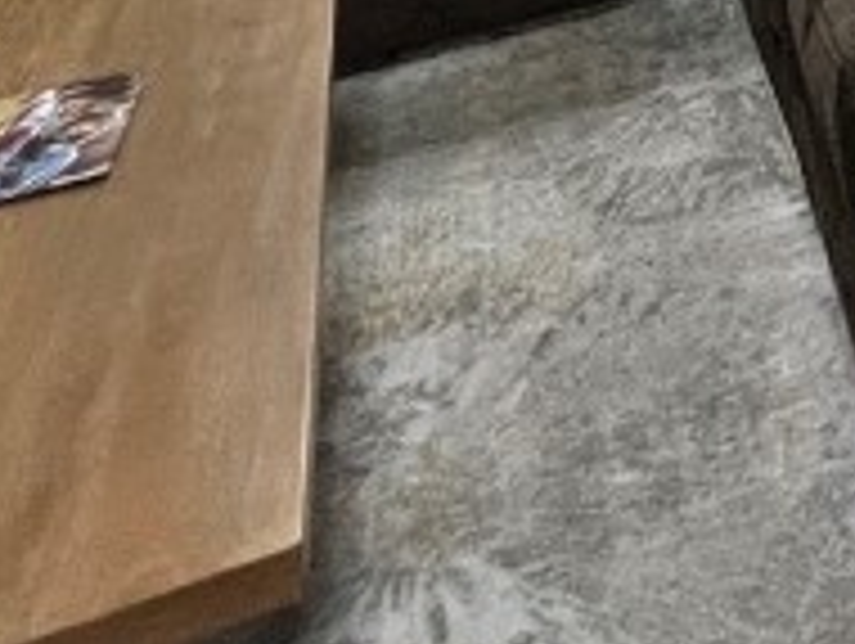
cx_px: 1426
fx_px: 1731
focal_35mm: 70
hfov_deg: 21.2
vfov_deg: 15.3
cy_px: -770
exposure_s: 1/60
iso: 200
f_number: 1.8
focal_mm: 1.57
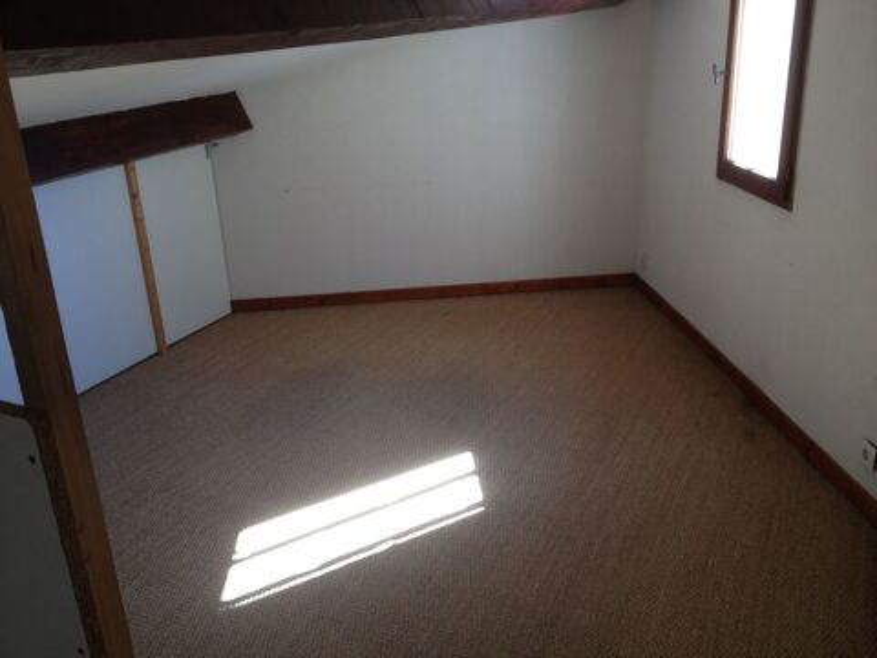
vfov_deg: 40.7
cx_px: 438
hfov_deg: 52.6
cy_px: 329
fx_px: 887
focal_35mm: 35
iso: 50
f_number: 2.4
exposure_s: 1/40
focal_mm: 4.28
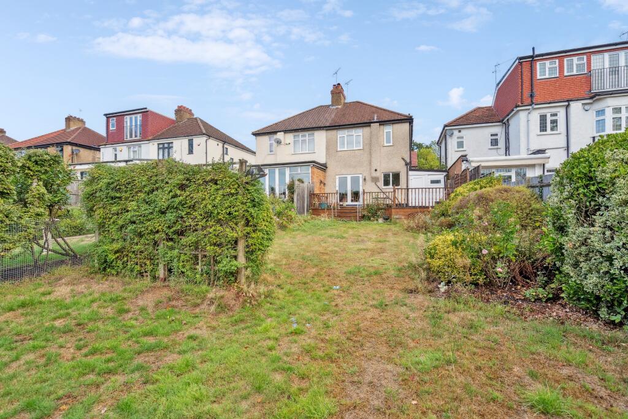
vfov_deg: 73.8
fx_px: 279
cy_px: 210
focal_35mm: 16
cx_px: 314
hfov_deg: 96.7
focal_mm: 16
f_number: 5.6
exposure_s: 1/250
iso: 320
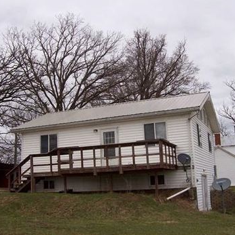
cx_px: 109
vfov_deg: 36.8
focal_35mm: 46
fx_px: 353
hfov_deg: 36.8
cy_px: 111
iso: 80
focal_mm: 6
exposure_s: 1/823
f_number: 4.8
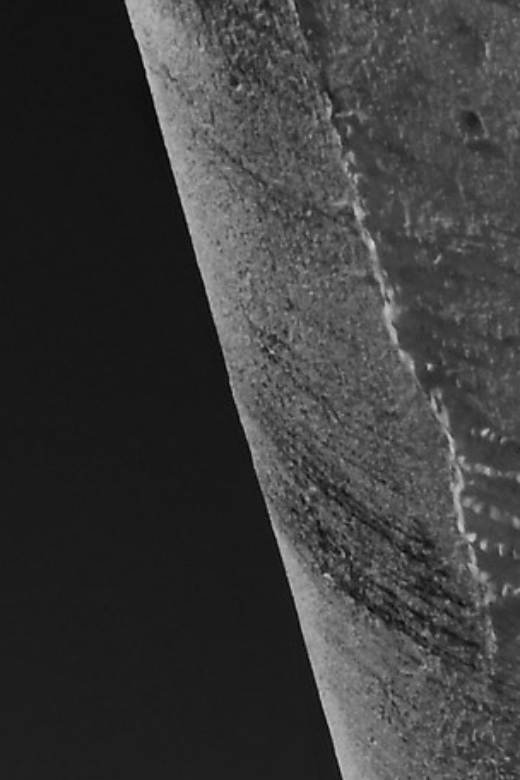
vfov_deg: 10.9
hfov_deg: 8.3
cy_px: 1900
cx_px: 975
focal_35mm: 158
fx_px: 3423
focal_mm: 20
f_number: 25
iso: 900
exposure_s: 1/640
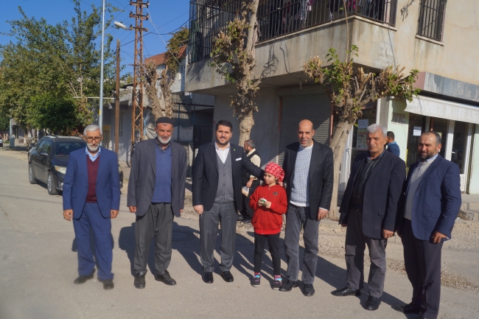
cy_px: 160
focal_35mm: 30
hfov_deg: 61.9
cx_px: 240
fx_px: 399
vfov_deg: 43.6
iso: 100
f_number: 14
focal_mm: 20
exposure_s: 1/160
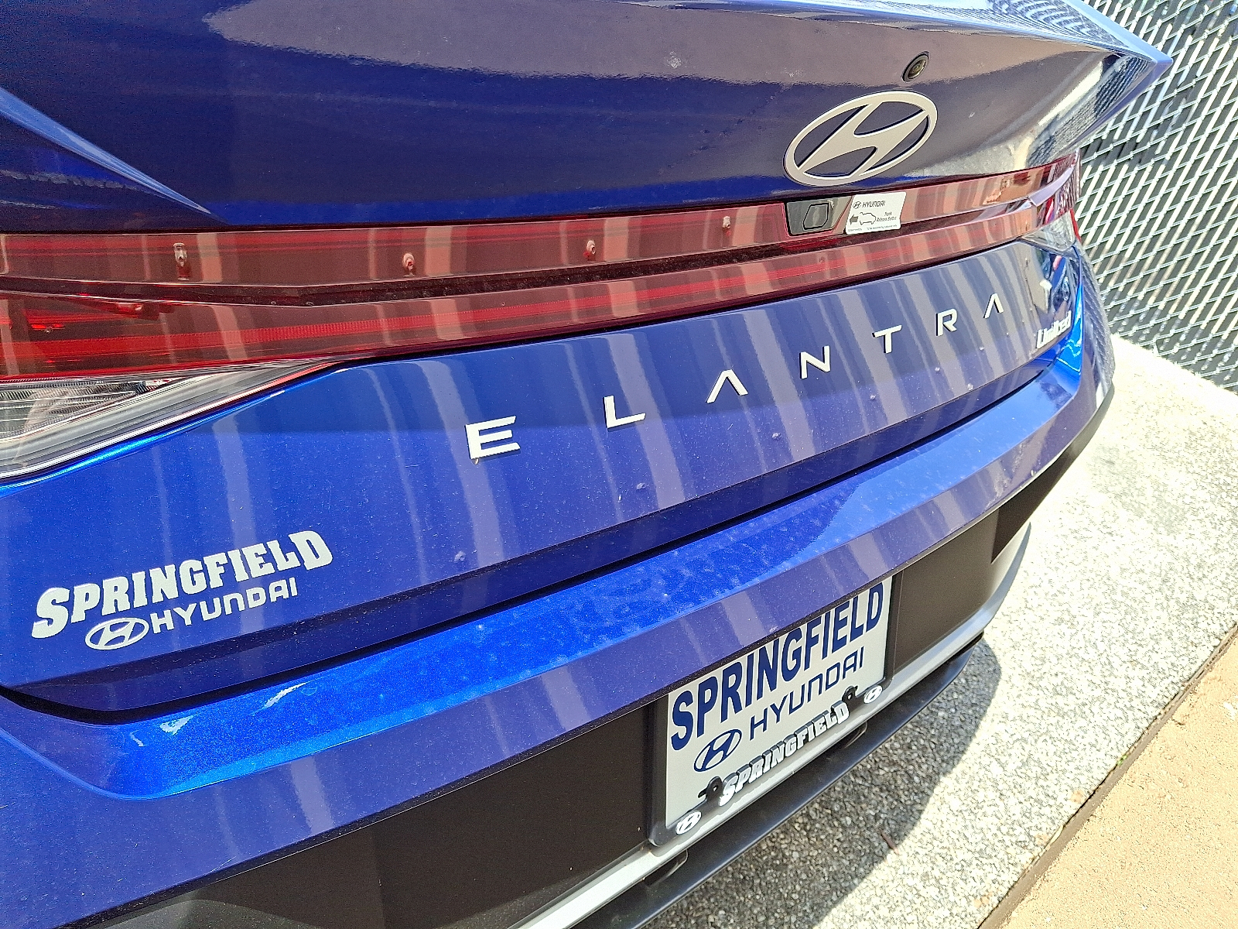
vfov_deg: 54.9
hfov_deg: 69.4
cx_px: 619
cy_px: 464
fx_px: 894
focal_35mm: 25
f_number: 1.8
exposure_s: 1/323
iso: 25
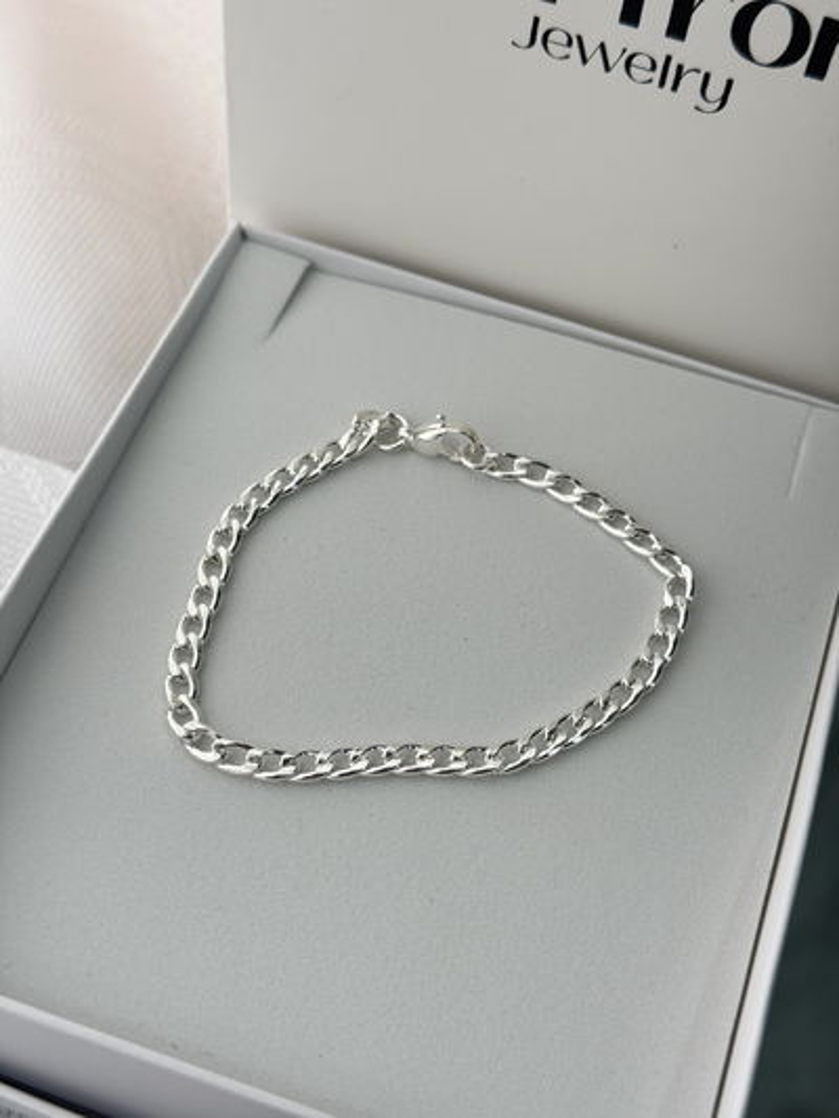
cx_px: 420
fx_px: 1551
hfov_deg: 30.3
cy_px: 559
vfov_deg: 39.6
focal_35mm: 48
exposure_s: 1/100
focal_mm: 6.76
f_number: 1.78
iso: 64
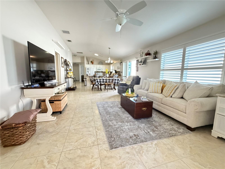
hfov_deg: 102.1
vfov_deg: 85.7
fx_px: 91
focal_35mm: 14
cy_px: 84
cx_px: 112
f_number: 2.2
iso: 1000
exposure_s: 1/60
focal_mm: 2.22
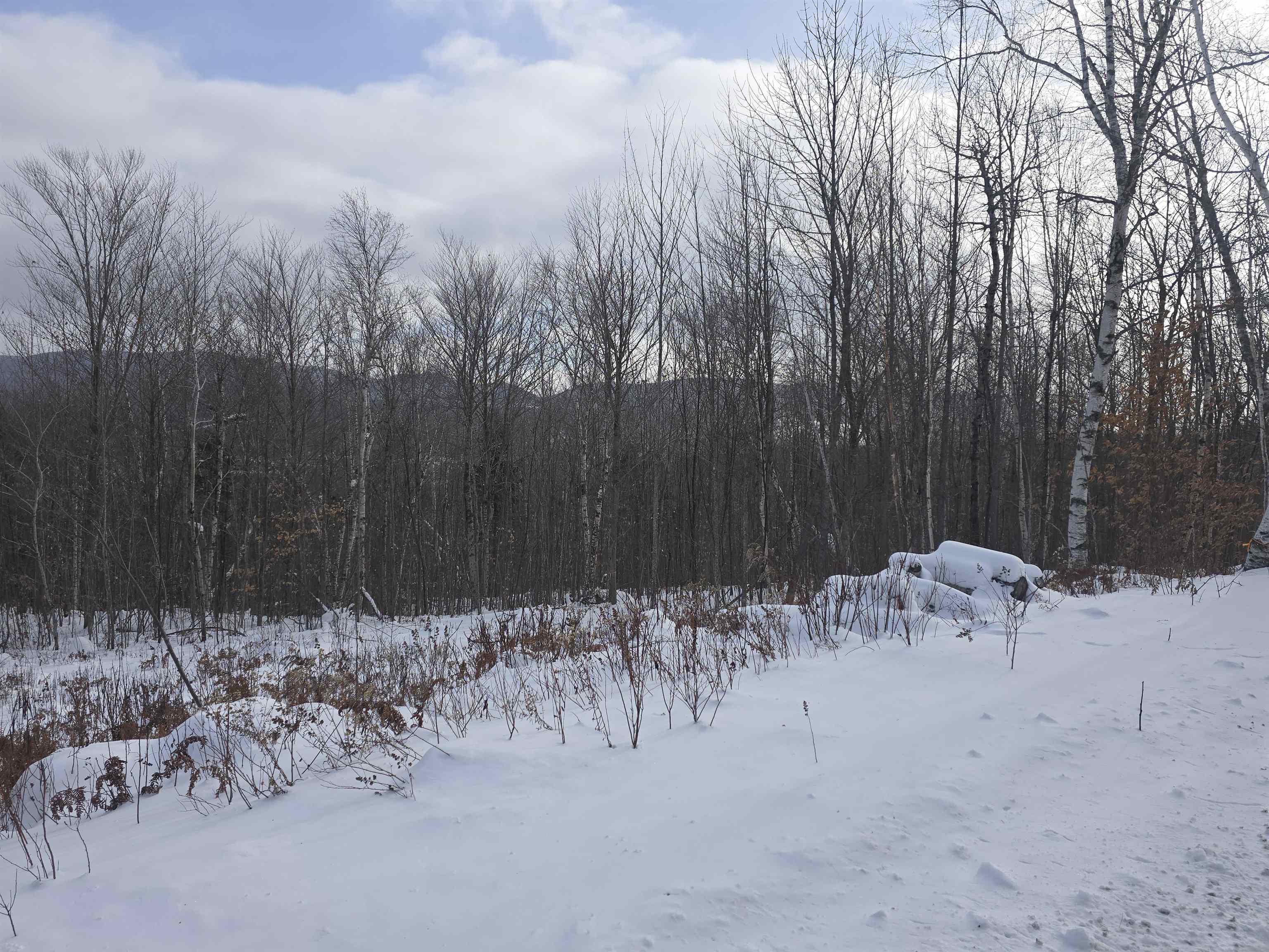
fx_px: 843
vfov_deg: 58.9
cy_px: 476
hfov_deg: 73.9
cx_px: 634
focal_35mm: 23
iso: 12
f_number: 1.7
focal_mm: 6.3
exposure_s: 1/892
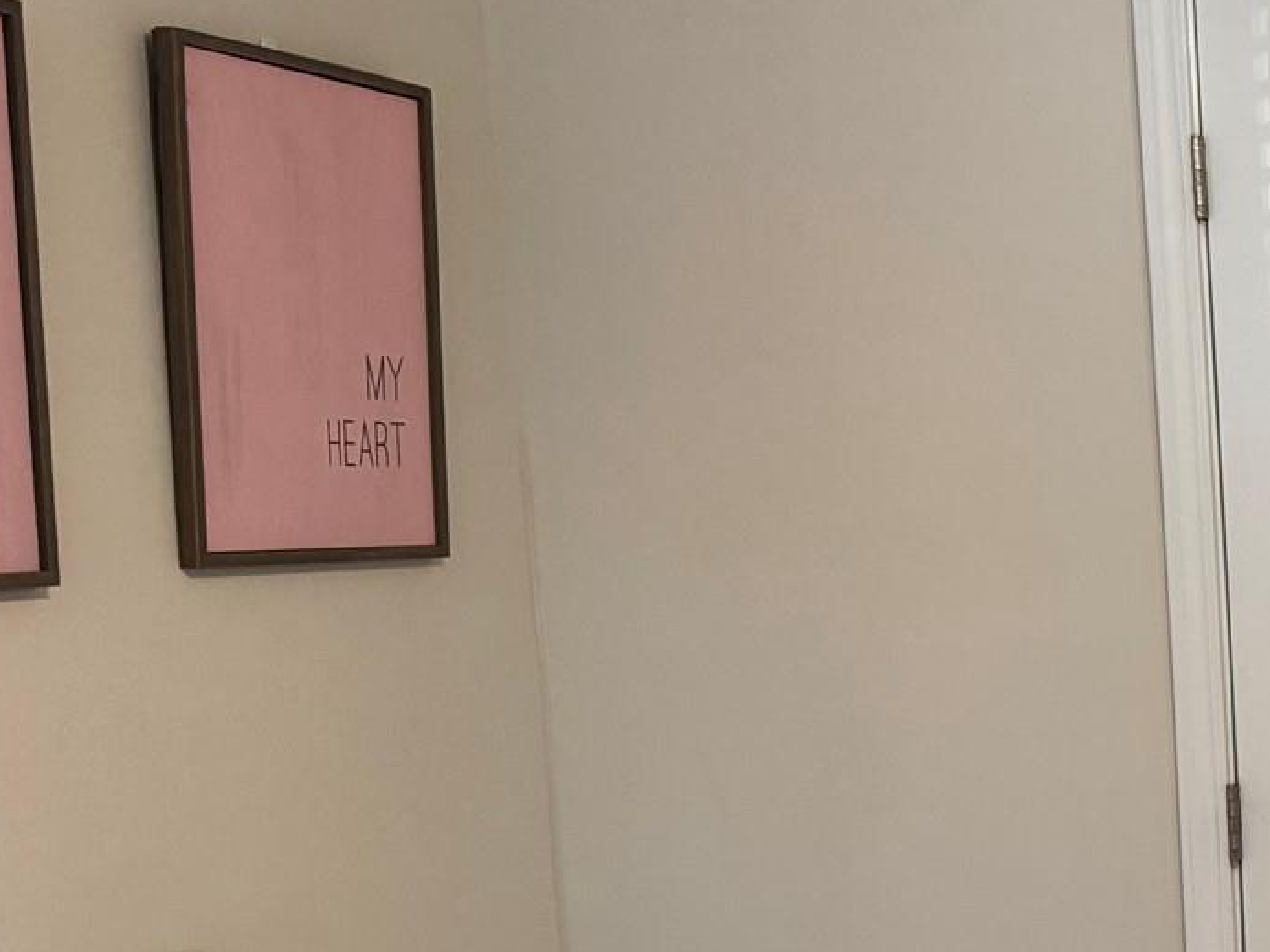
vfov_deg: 20.5
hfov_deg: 22.8
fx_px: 2605
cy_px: 781
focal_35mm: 71
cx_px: 1855
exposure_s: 1/60
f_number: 1.78
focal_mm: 6.76
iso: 320
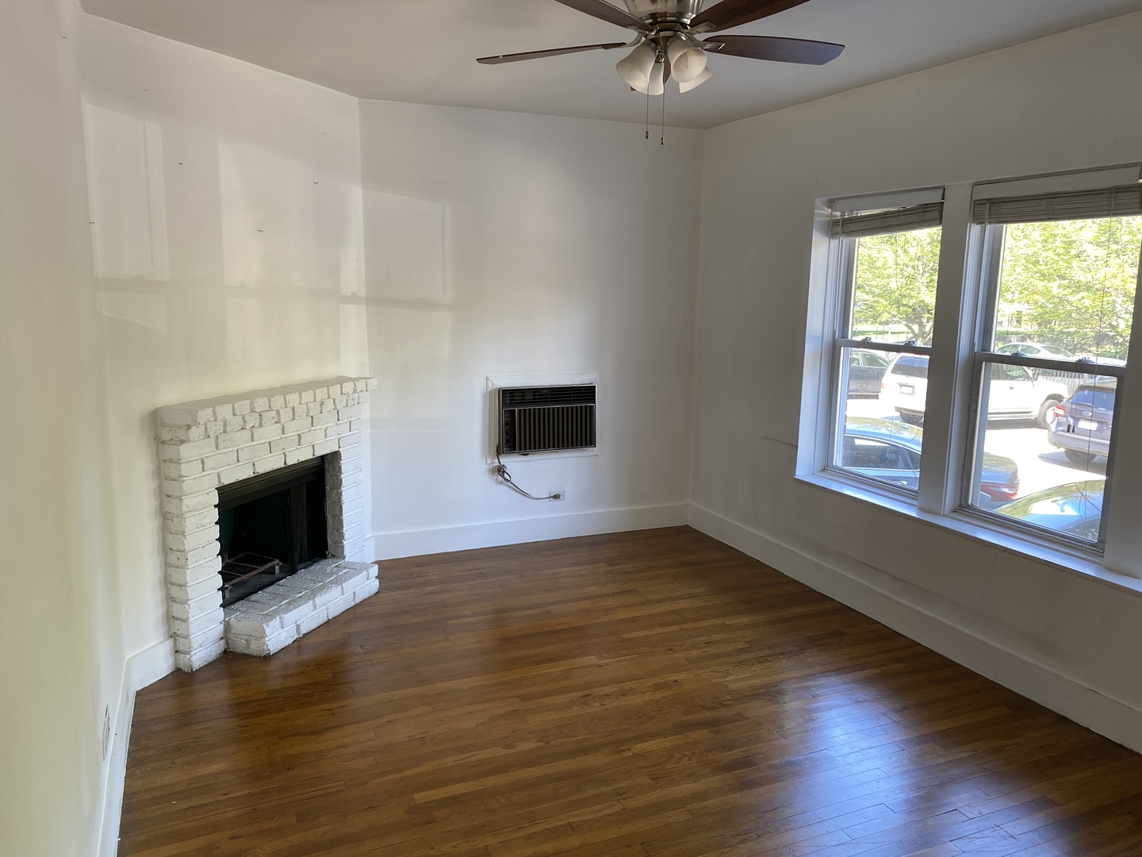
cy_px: 428
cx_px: 571
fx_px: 858
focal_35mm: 26
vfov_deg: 53.1
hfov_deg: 67.3
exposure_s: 1/120
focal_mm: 4.25
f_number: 1.8
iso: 125
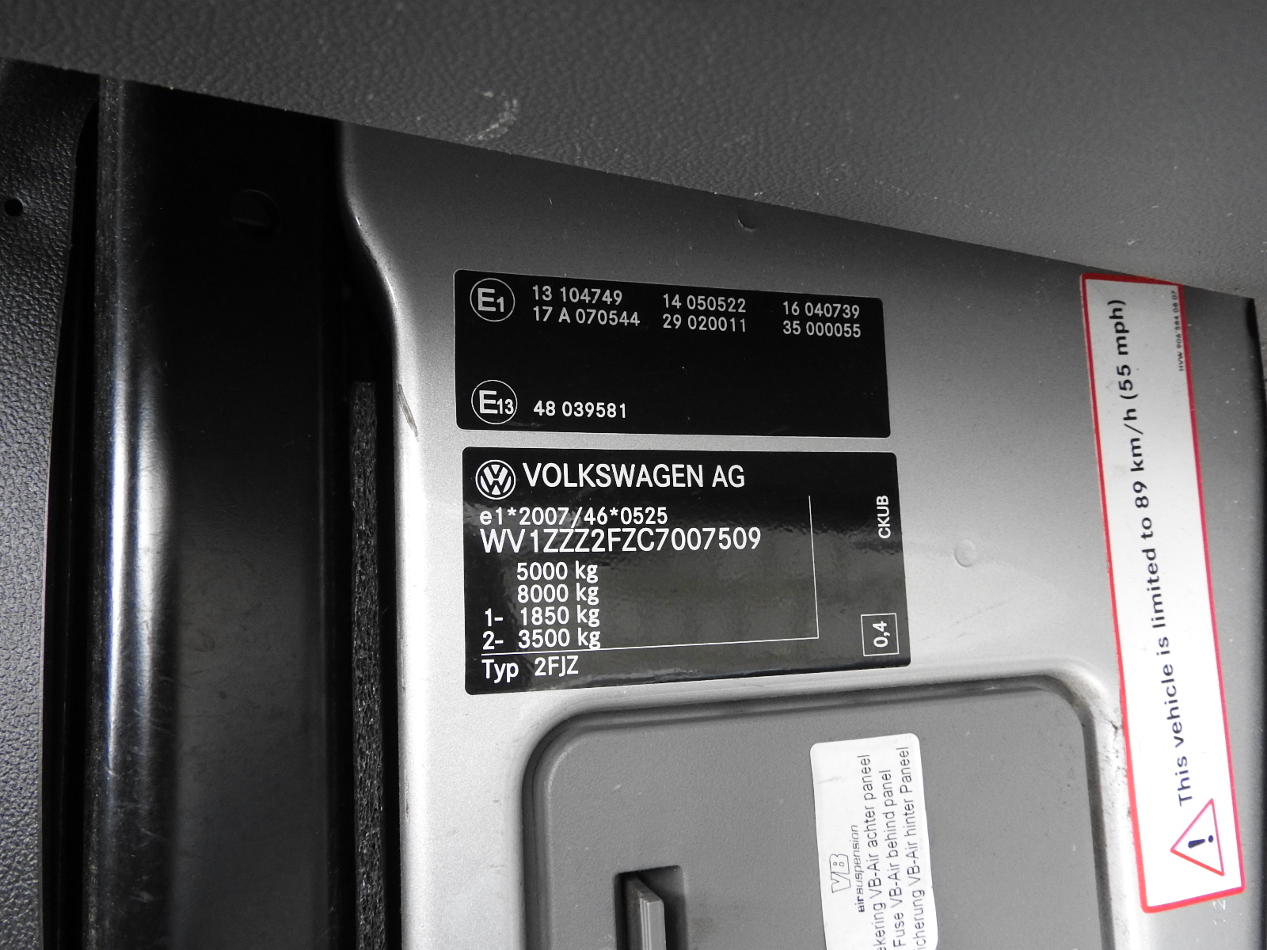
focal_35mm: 28
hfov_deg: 63.4
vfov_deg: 49.7
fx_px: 1025
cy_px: 475
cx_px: 634
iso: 400
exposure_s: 1/20
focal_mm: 5
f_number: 3.5
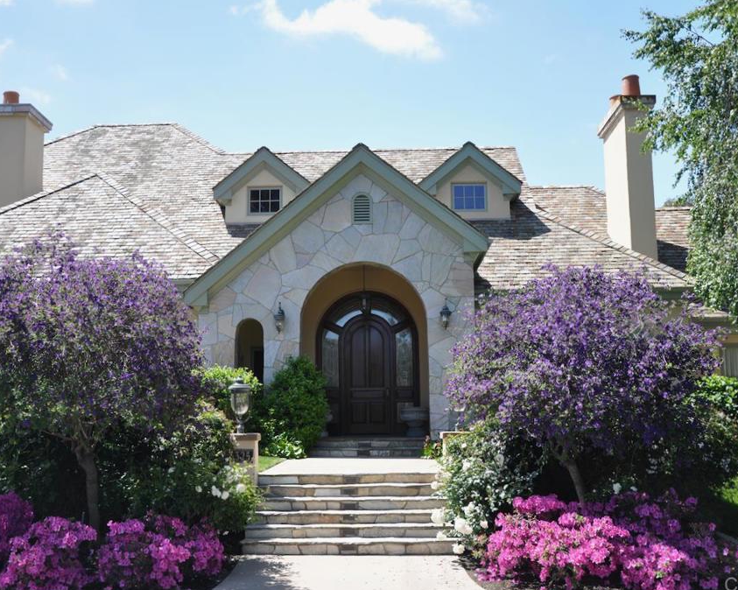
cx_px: 345
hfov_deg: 44.8
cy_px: 296
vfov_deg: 36.5
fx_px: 895
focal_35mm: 41
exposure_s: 1/160
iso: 200
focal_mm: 24
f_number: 5.6
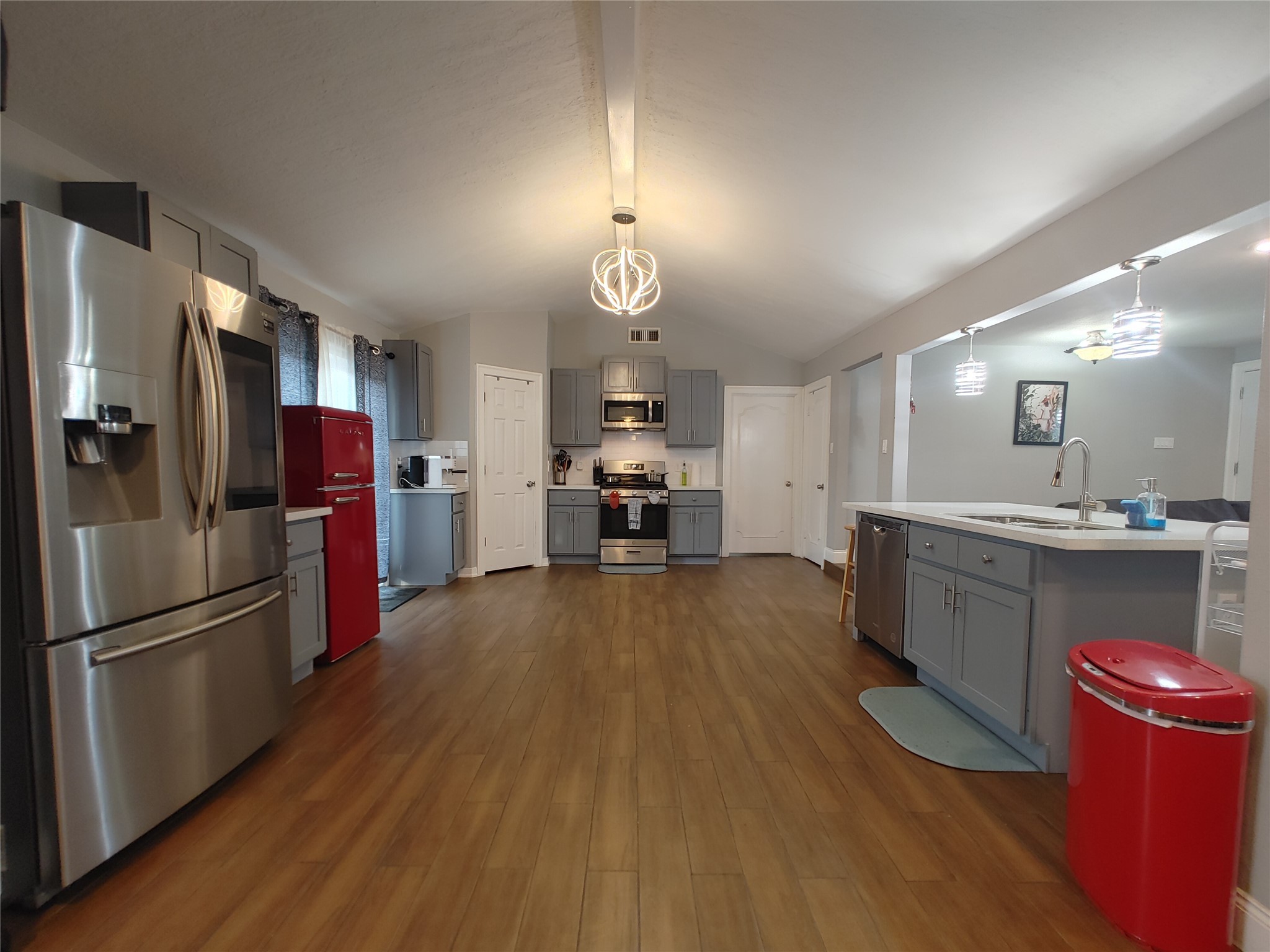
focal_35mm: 15
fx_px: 550
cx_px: 635
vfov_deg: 81.7
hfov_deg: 98.2
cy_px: 476
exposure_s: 1/24
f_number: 1.9
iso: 150
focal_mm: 1.78
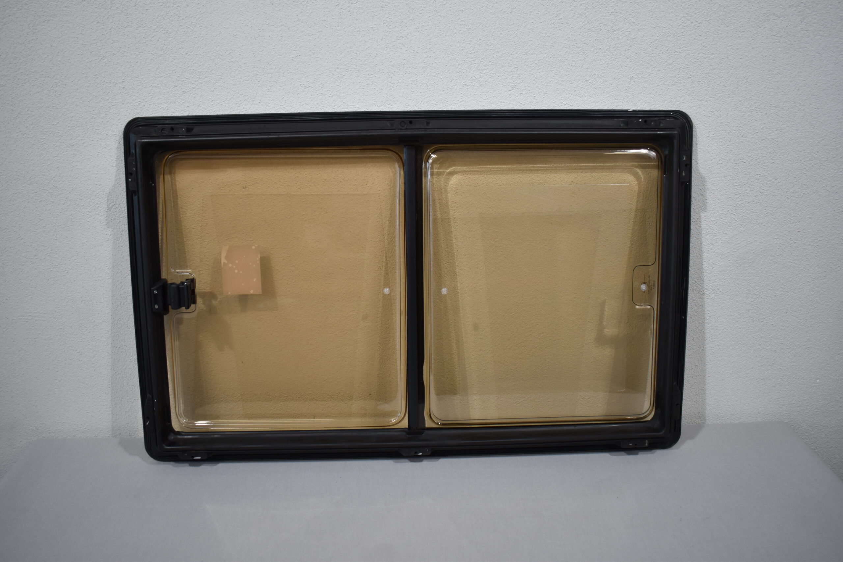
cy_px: 281
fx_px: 773
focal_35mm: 33
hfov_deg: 57.2
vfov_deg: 40.0
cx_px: 422
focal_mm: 22
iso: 560
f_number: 3.8
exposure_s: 1/250
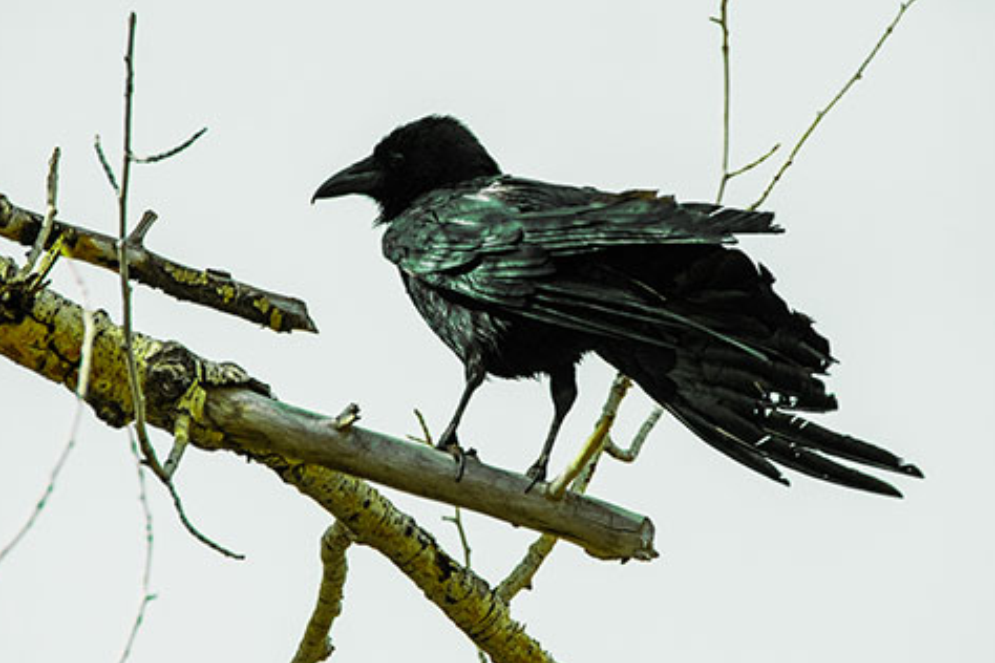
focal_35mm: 897
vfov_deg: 1.5
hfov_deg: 2.3
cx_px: 477
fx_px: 24790
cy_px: 345
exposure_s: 1/2000
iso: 1400
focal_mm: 850
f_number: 12
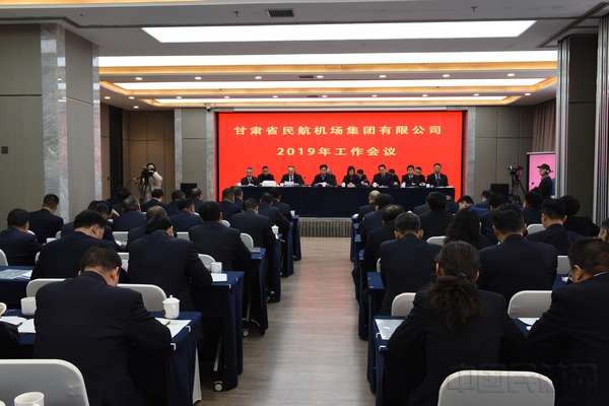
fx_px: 541
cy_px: 203
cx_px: 304
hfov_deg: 58.7
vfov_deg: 41.1
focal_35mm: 32
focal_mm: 32
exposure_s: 1/80
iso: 1600
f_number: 8
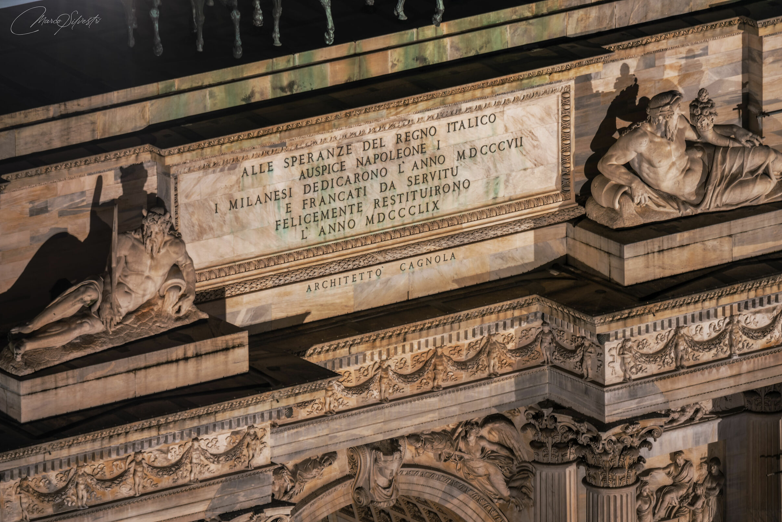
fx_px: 13058
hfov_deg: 3.4
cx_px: 391
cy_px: 261
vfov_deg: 2.3
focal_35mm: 601
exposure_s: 25
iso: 100
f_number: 10
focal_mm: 600
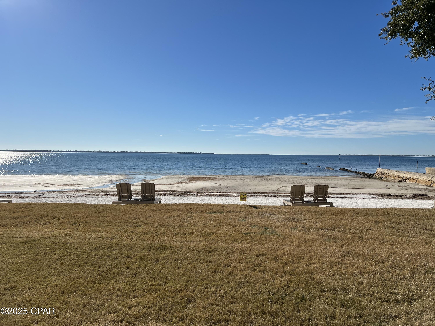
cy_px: 163
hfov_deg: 67.3
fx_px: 327
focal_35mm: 26
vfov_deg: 53.1
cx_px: 218
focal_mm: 5.7
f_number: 1.5
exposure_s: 1/9434
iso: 50
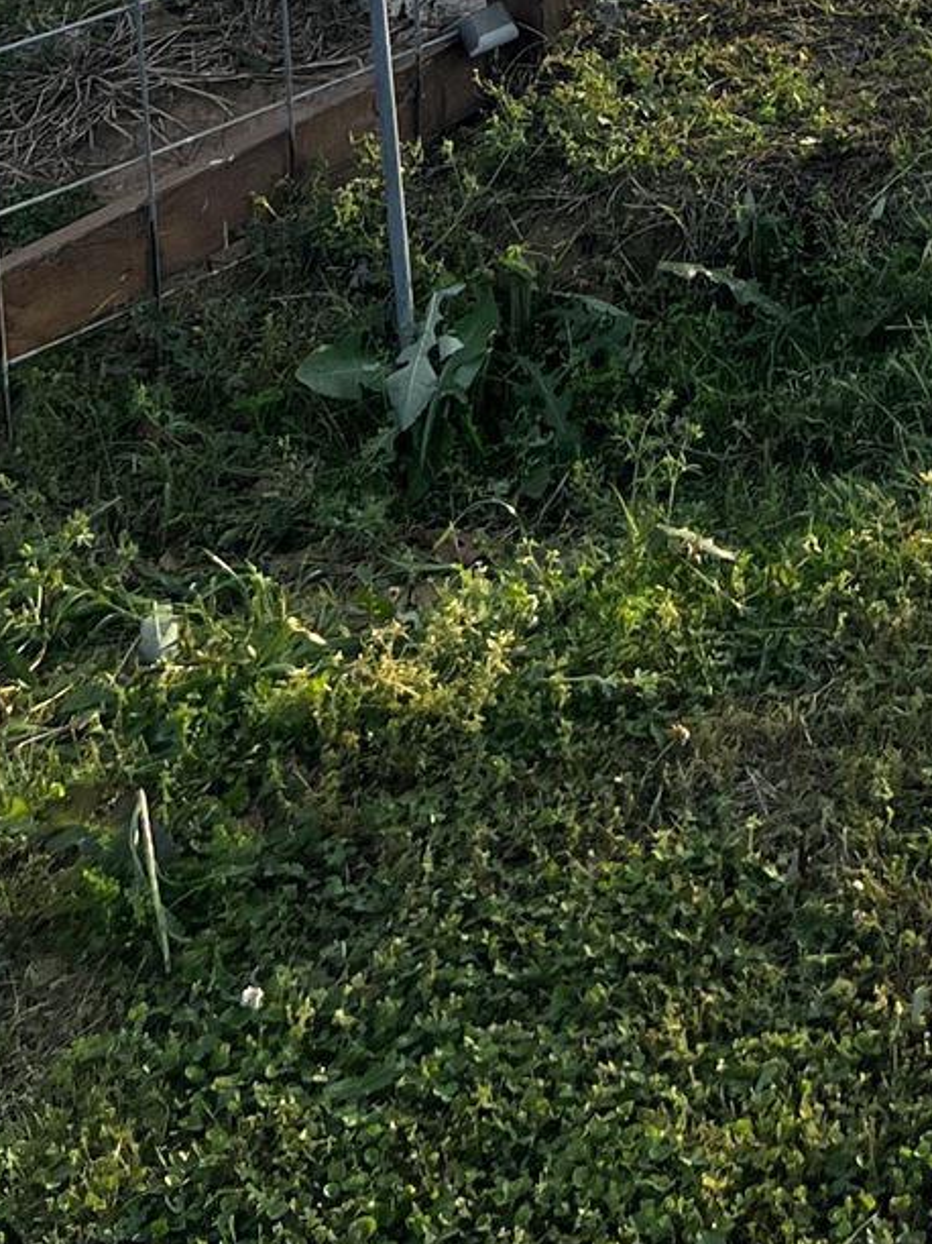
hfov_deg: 14.6
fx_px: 3519
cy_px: -739
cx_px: 1083
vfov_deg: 17.5
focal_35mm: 98
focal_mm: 5.7
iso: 50
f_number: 1.5
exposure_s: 1/1252
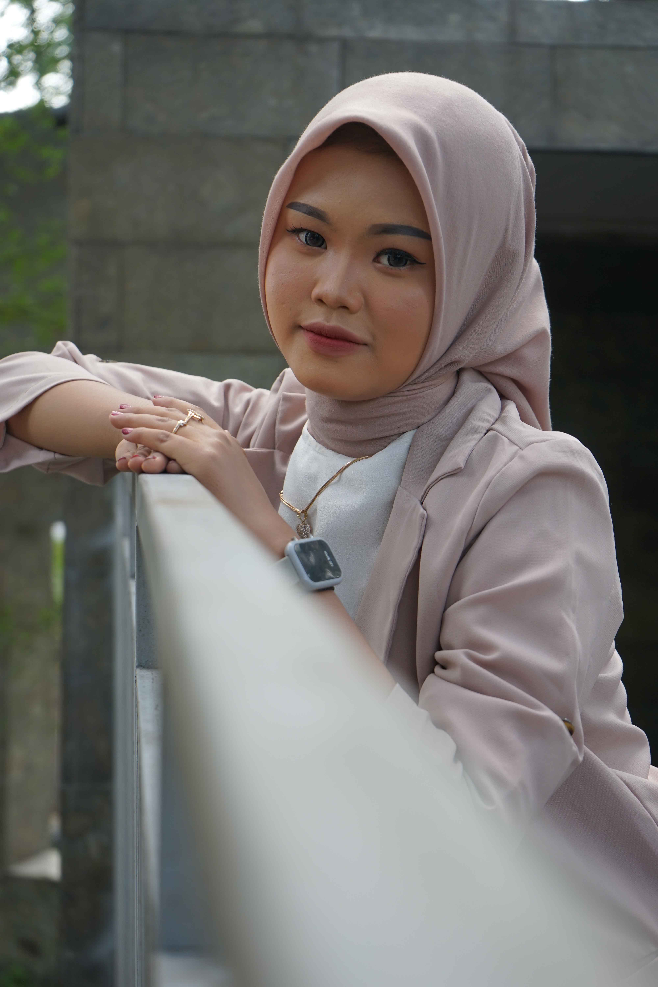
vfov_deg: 29.2
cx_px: 329
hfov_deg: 19.7
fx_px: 1892
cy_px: 494
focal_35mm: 69
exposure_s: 1/80
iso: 200
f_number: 5.6
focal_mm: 69
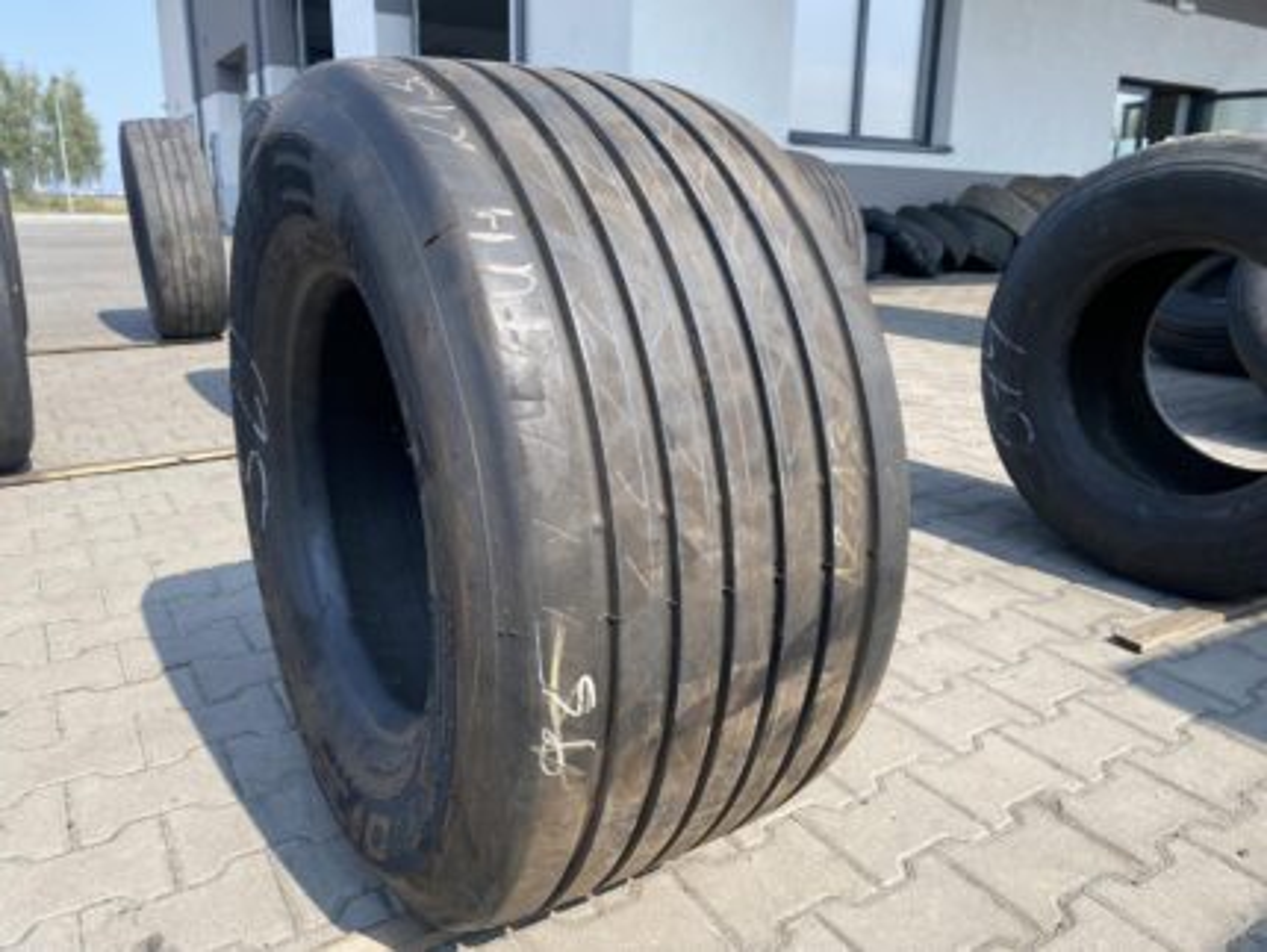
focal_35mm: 26
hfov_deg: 67.3
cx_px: 634
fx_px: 952
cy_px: 476
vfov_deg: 53.1
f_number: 1.8
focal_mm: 4.25
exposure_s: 1/1147
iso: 32
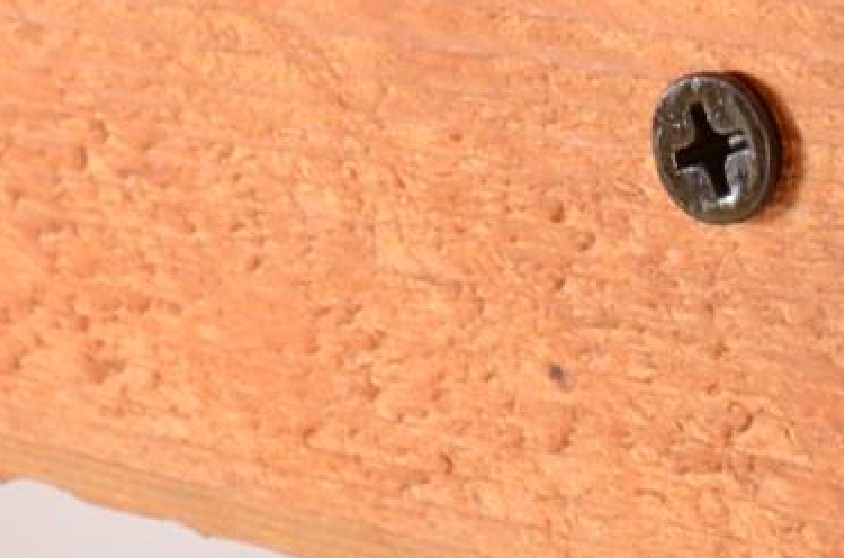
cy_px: -812
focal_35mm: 651
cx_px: 632
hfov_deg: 3.2
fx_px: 15224
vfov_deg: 2.1
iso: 160
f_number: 9
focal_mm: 66
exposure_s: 1/80
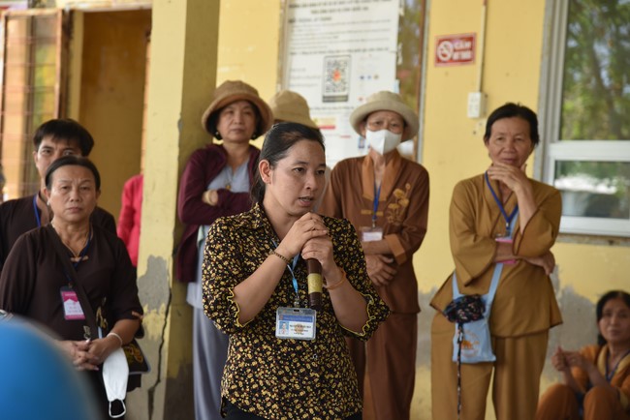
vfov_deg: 13.1
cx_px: 315
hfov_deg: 19.4
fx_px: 1838
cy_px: 210
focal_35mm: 105
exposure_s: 1/100
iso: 400
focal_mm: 105
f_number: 5
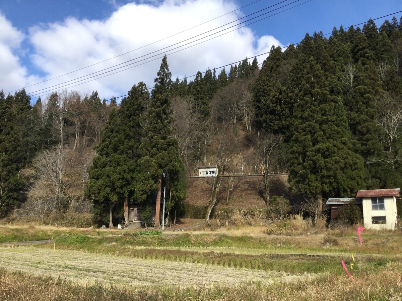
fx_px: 360
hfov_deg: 58.4
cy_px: 150
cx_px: 201
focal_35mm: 31
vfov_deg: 45.4
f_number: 2.4
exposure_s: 1/622
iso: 25
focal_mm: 3.3
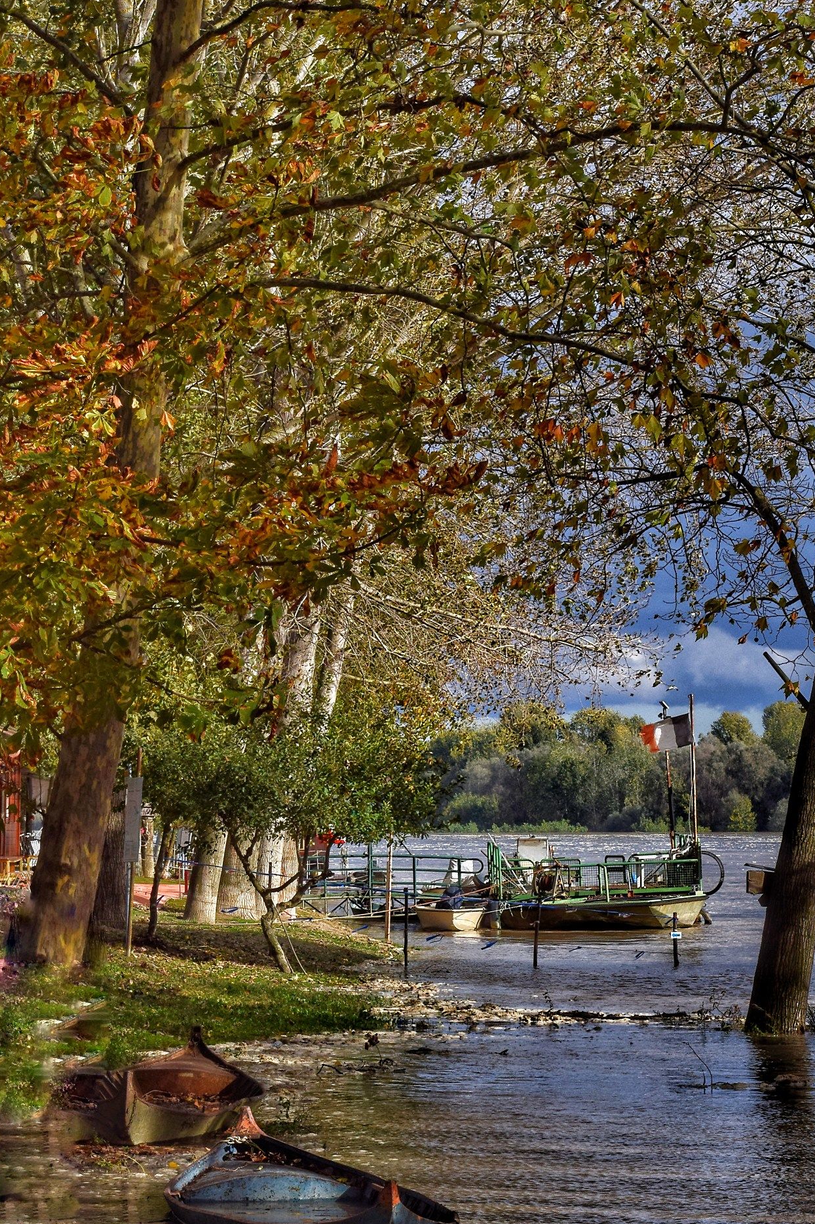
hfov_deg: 10.2
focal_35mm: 135
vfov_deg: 15.2
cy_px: 750
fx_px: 4586
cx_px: 499
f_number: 14
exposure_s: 1/640
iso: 200
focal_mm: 70
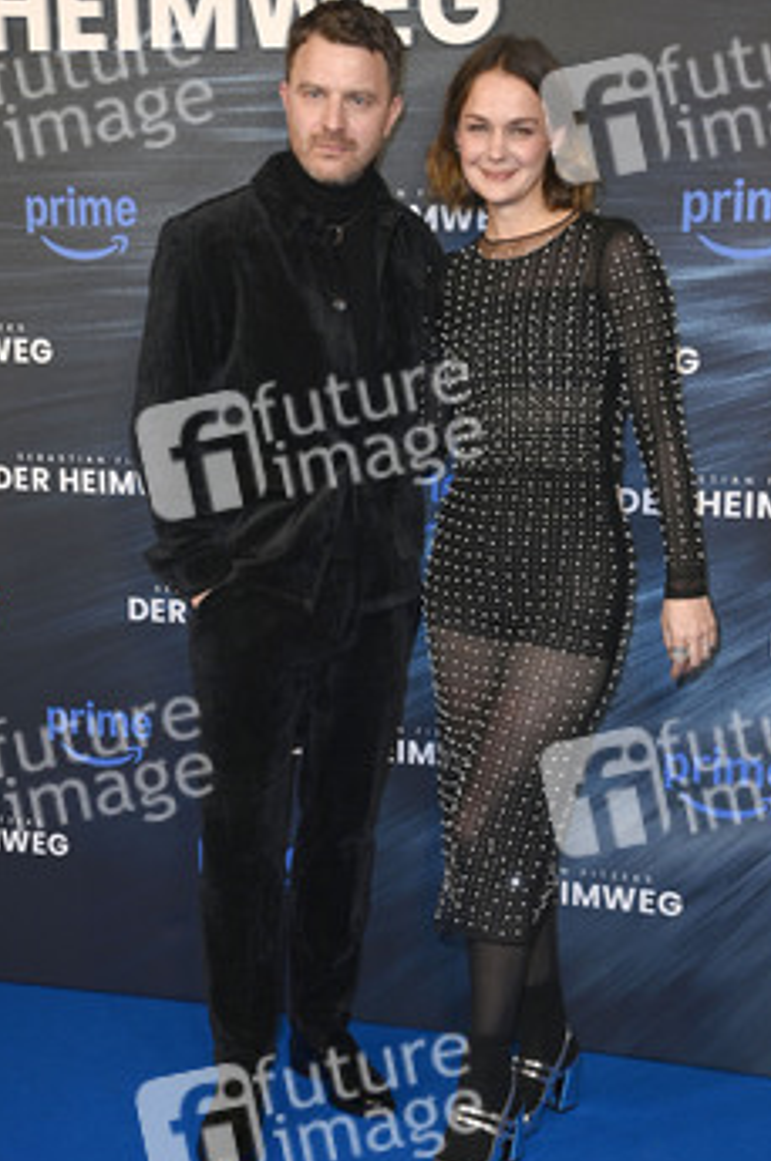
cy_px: 609
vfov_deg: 34.5
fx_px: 1869
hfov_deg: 23.3
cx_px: 407
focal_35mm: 58
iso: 1600
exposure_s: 1/250
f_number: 6.3
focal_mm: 50
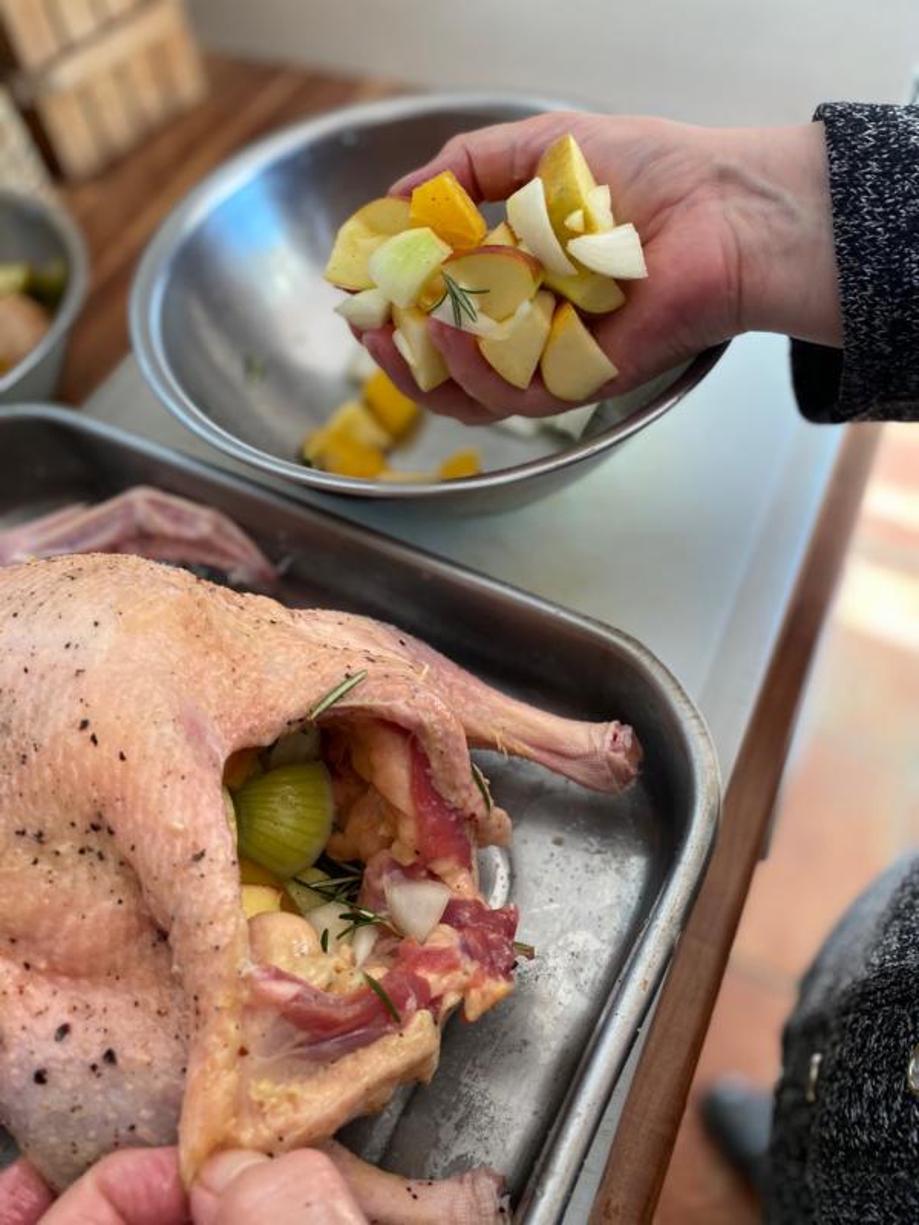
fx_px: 920
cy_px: 612
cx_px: 460
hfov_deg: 53.1
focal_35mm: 26
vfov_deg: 67.3
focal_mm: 4.25
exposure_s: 1/104
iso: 125
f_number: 1.8
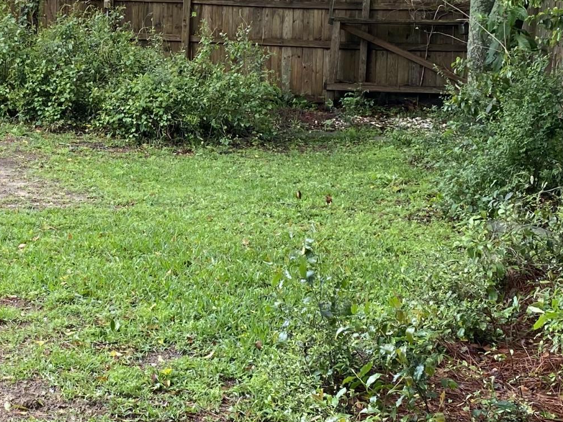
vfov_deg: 18.7
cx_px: 100
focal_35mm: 78
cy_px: 91
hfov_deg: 24.6
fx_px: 1269
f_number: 1.8
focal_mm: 4.25
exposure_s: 1/122
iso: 32
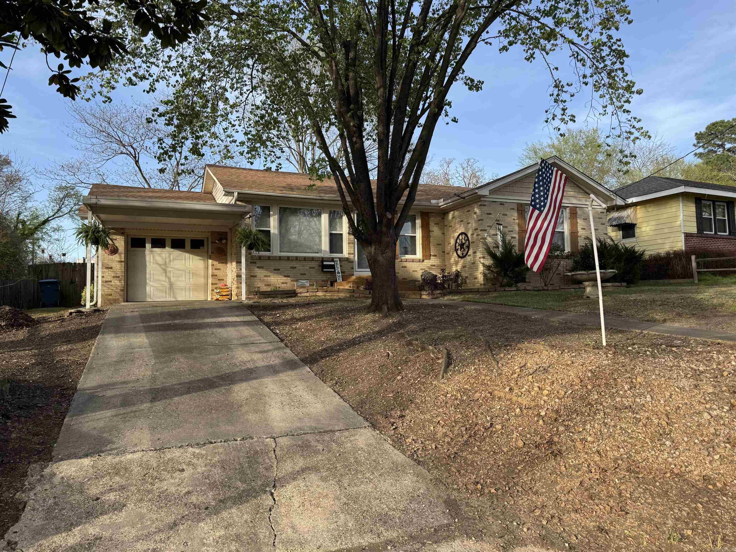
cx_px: 368
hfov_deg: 71.6
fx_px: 510
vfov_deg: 56.8
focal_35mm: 24
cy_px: 276
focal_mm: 6.76
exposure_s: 1/1261
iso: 80
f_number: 1.78
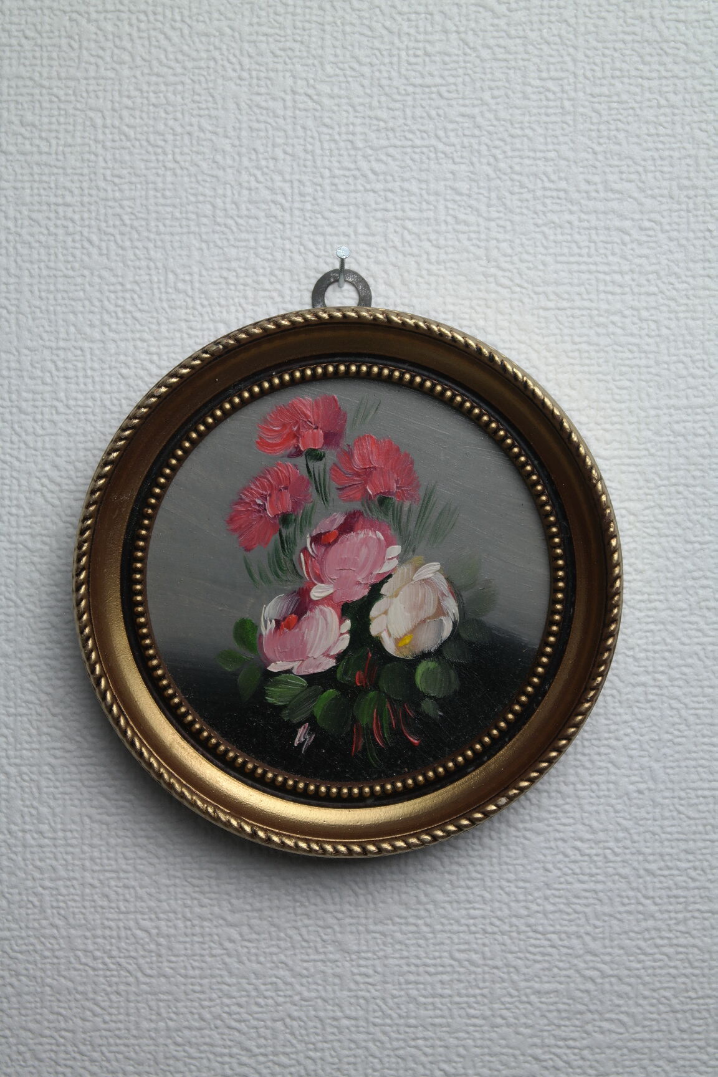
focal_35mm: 77
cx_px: 359
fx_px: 2303
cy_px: 538
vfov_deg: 26.3
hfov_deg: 17.7
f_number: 5.6
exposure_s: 1/80
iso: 400
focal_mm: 50
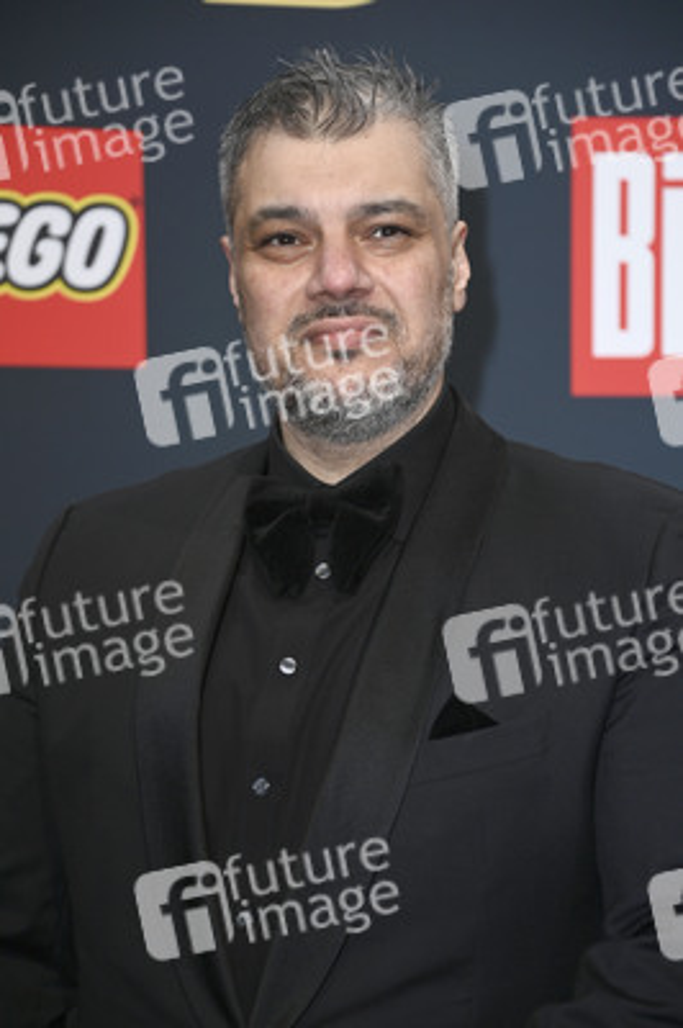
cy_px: 514
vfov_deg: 17.7
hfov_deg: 11.8
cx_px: 342
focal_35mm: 116
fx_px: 3307
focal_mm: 116
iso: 320
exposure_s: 1/250
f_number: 5.6
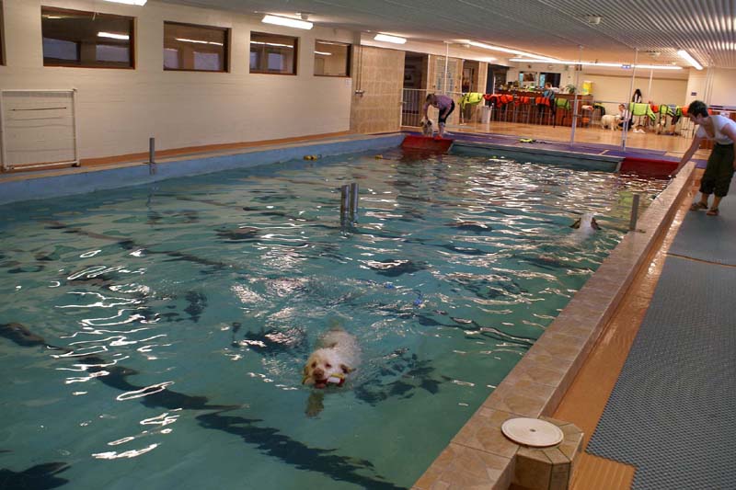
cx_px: 368
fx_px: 674
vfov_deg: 40.0
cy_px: 245
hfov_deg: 57.2
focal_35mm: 33
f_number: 4
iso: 400
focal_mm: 22
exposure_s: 1/40
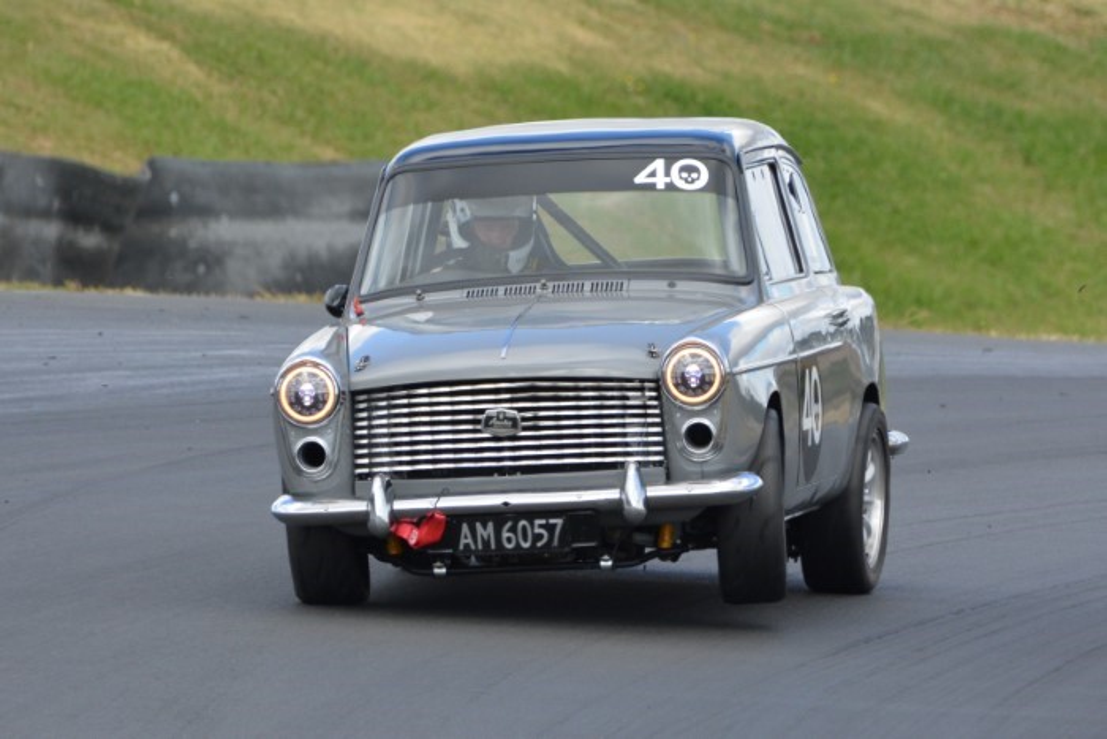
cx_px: 554
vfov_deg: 2.2
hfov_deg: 3.3
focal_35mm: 630
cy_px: 370
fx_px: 19375
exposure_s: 1/1000
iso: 640
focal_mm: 420
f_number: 7.1
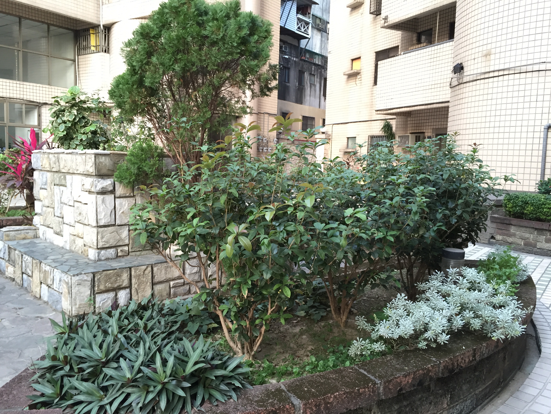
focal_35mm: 29
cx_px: 276
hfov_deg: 61.7
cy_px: 207
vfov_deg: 48.2
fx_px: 462
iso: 64
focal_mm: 4.15
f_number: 2.2
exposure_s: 1/30
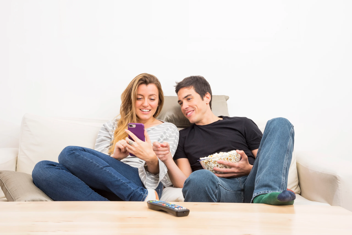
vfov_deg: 23.4
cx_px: 176
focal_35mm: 58
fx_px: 567
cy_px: 118
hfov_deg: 34.5
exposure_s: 1/80
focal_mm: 58
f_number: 11
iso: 200
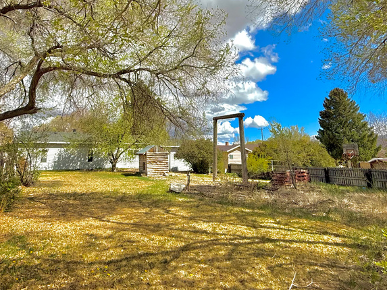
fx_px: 280
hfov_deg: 69.4
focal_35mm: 25
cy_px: 92
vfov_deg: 53.6
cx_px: 191
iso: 50
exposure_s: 1/2976
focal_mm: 2.22
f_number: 2.2
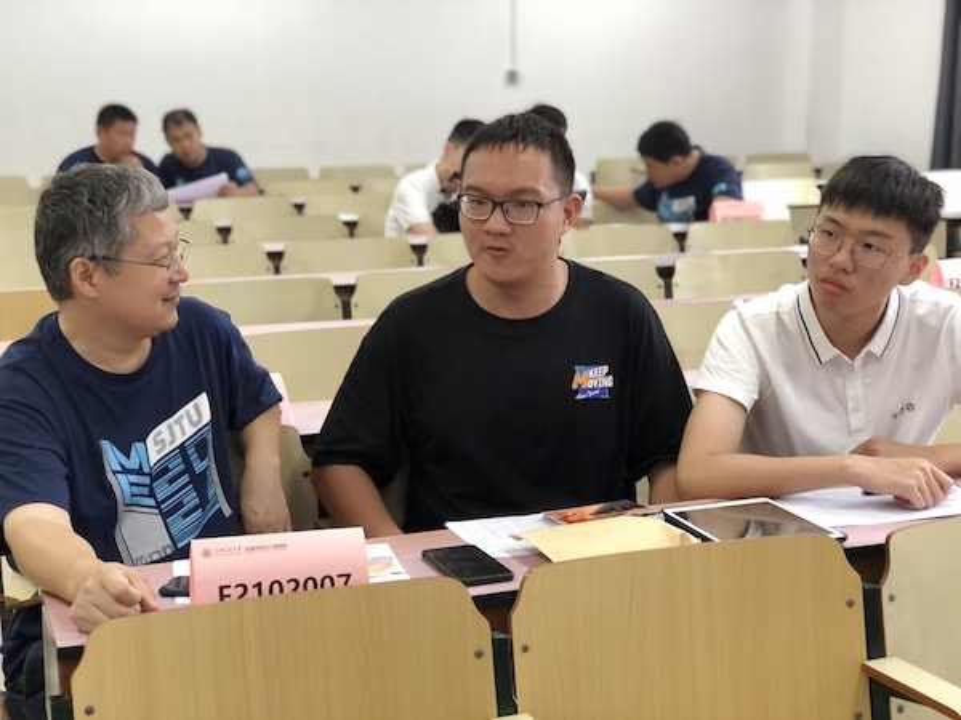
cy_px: 360
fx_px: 1582
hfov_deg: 33.8
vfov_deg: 25.7
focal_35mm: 57
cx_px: 480
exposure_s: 1/33
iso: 200
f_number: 2.8
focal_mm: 6.6
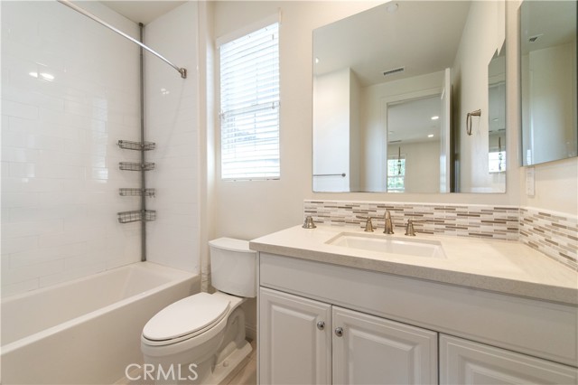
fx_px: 225
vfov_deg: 81.1
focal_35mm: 14
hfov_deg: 104.3
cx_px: 289
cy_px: 192
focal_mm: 14
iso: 360
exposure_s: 1/250
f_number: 4
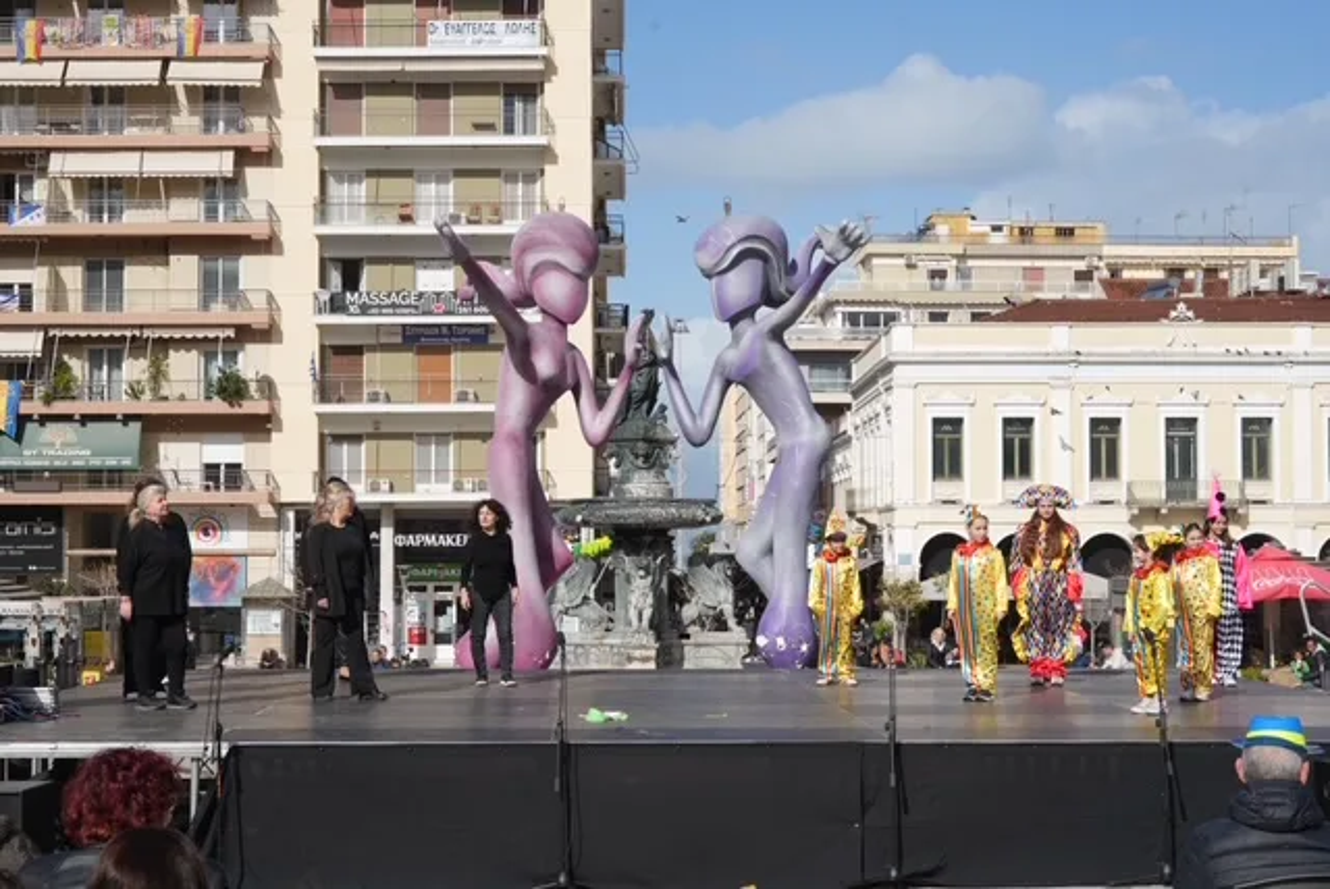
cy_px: 444
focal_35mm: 57
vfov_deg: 23.8
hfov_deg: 35.0
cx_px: 665
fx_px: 2108
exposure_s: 1/200
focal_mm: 57
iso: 125
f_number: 11
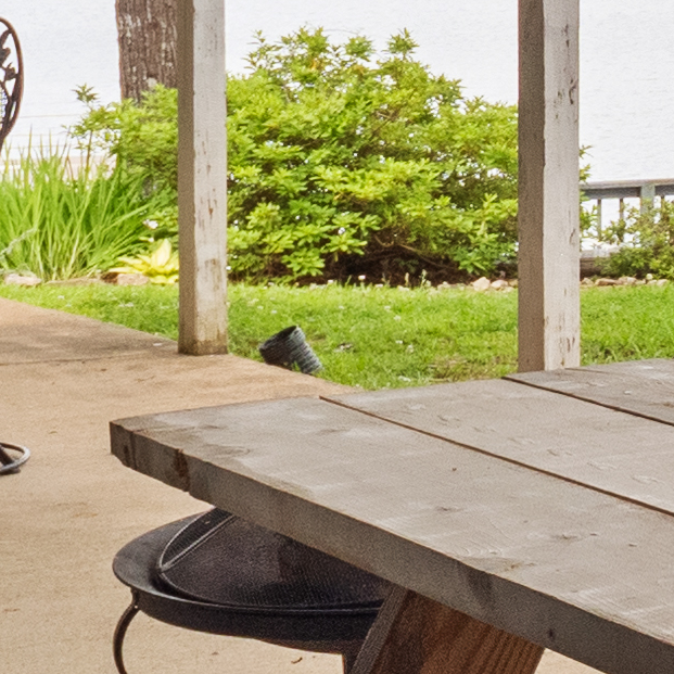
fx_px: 2599
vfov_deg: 14.7
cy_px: 125
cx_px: 1394
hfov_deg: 12.7
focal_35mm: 118
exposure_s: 1/125
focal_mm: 8
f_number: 5.6
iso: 400
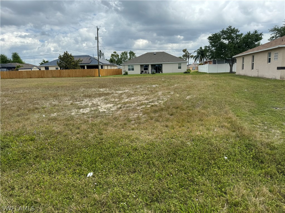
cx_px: 142
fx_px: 198
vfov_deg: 56.8
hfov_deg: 71.6
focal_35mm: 24
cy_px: 106
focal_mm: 6.86
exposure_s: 1/4608
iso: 80
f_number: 1.78
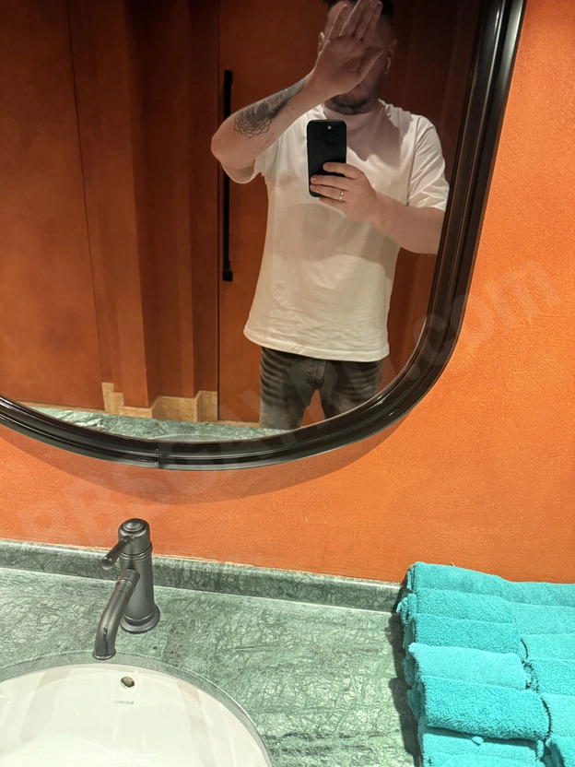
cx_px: 288
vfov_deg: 71.6
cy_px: 384
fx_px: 532
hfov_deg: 56.8
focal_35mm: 24
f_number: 1.78
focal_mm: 6.76
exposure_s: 1/33
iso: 1000
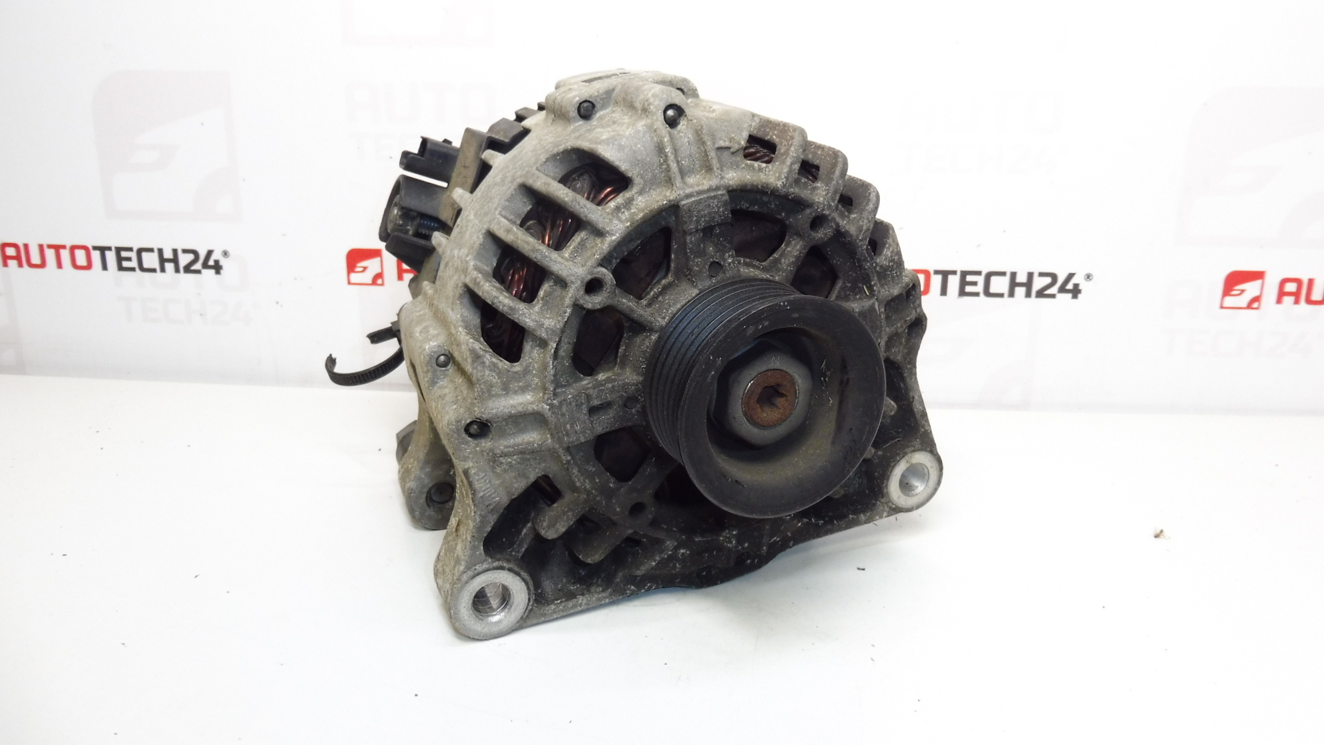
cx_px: 663
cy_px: 329
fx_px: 948
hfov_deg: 69.9
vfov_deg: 42.8
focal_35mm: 27
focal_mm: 4.3
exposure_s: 1/60
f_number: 3.5
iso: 200
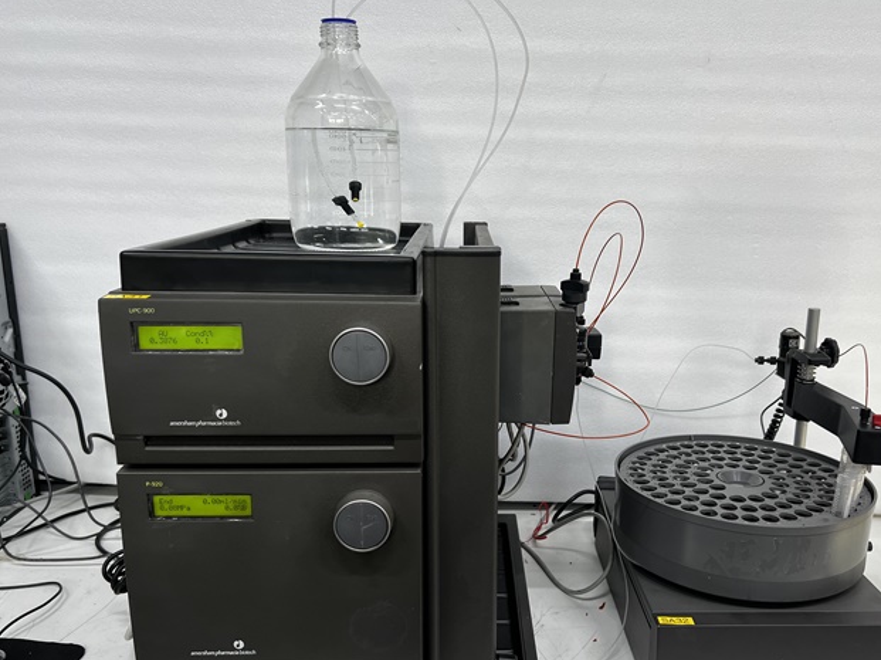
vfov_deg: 45.3
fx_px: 789
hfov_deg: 58.2
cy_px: 377
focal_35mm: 31
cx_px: 491
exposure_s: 1/120
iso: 80
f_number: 1.5
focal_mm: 5.7
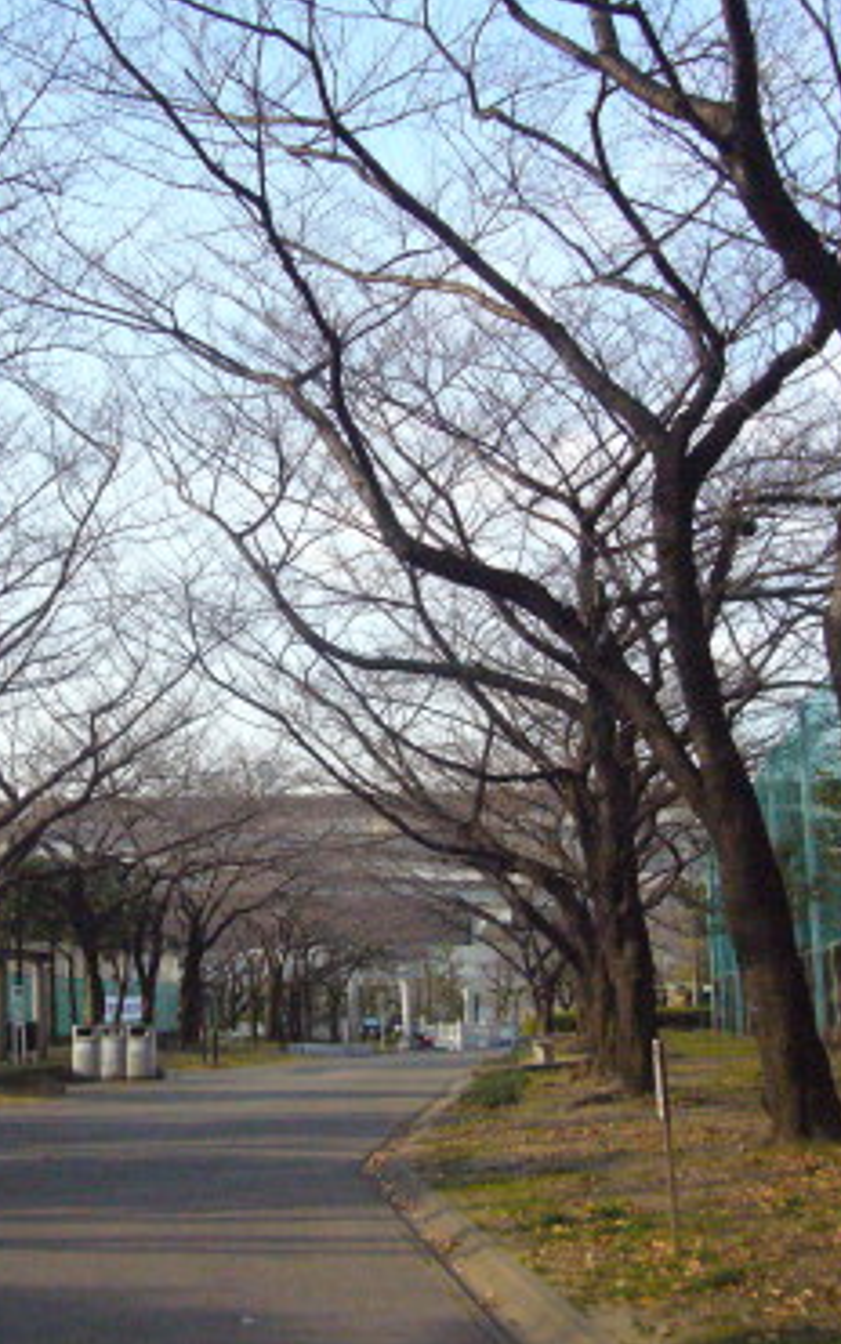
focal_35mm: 50
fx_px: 1833
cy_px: 672
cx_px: 272
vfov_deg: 40.3
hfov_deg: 25.7
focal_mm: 5.7
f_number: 6.3
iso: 400
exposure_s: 1/500
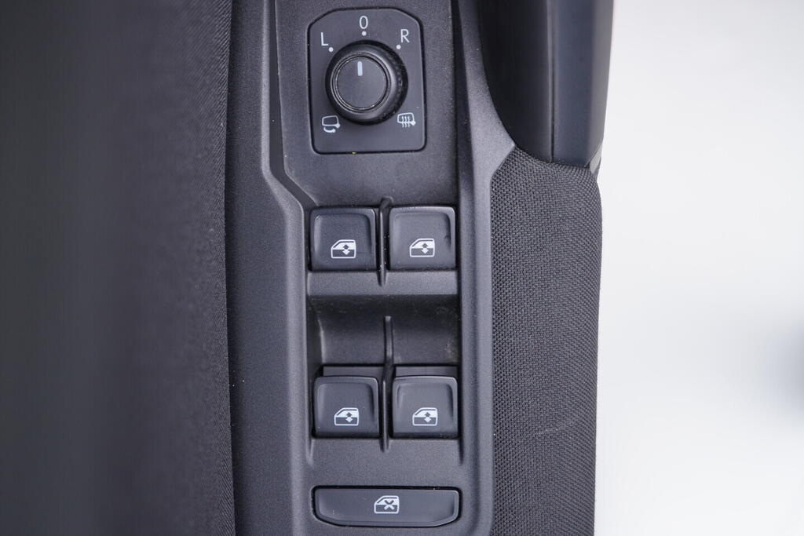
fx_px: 804
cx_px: 402
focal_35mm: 36
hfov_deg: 53.1
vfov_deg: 36.9
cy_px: 268
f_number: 2.8
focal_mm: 24
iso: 250
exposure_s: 1/40
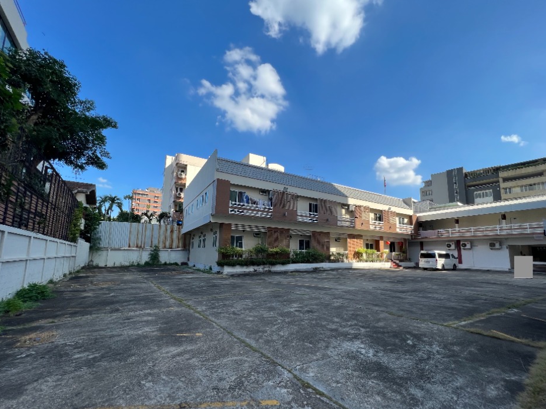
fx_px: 221
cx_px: 283
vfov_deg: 85.5
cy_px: 220
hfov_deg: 102.0
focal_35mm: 14
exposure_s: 1/986
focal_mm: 1.57
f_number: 1.8
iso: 32
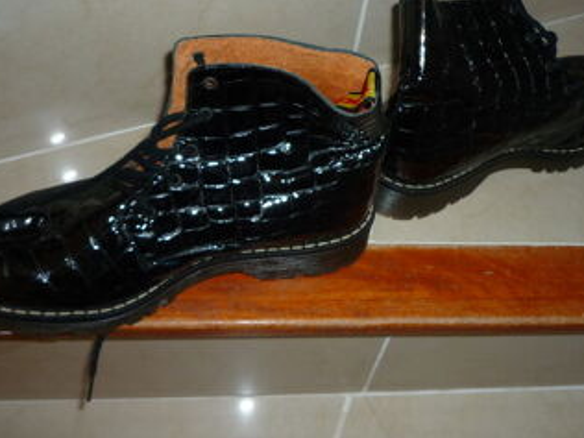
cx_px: 346
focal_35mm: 38
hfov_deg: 48.7
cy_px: 198
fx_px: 641
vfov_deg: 37.7
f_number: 4
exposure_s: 1/60
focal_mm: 4.4
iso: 100
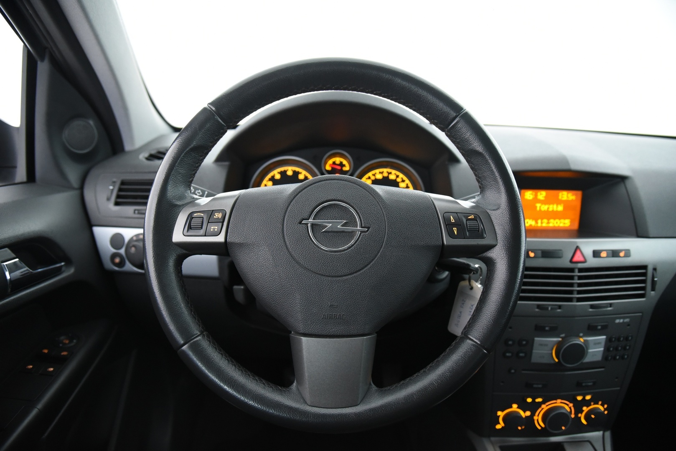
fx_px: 451
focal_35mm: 24
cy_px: 226
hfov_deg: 73.7
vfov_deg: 53.2
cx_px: 338
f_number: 4
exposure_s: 1/20
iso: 4000
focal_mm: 24
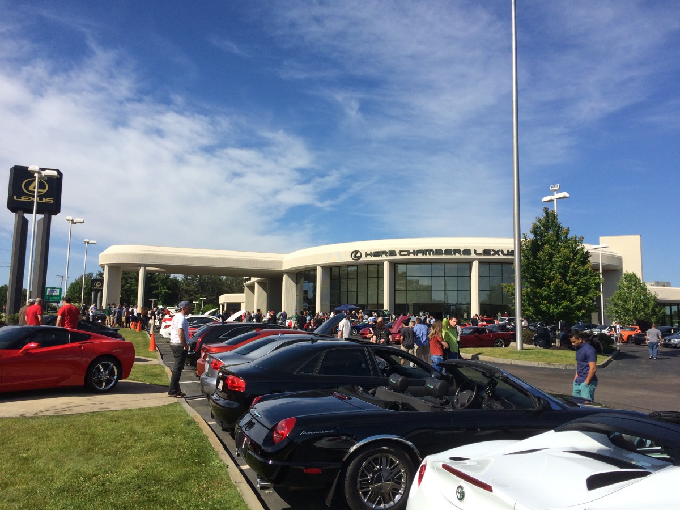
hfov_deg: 61.7
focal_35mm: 29
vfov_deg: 48.2
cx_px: 340
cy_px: 255
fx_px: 570
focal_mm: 4.15
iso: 32
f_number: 2.2
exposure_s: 1/3165
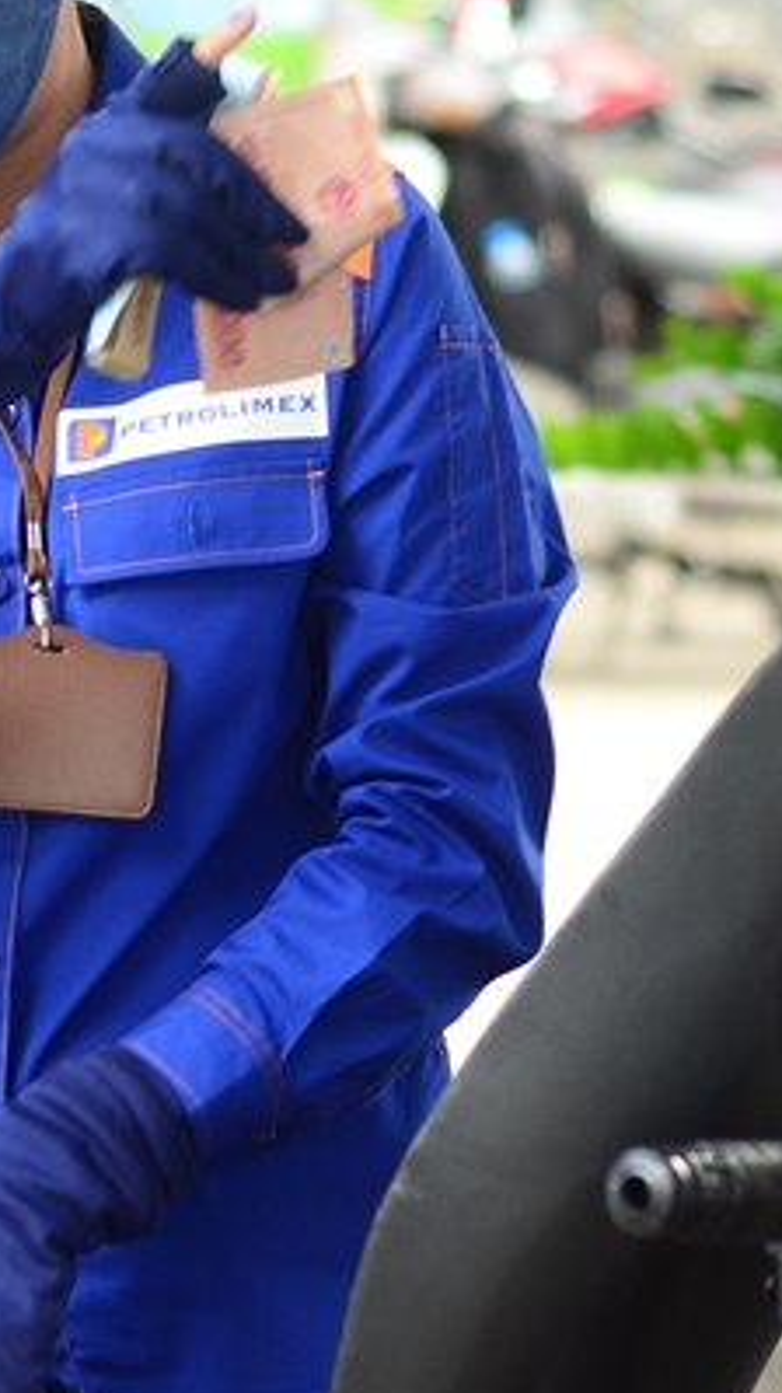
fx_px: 8417
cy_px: 524
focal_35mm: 228
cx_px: 42
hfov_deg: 5.3
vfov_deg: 9.5
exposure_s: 1/160
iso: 160
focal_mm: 50
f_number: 2.2
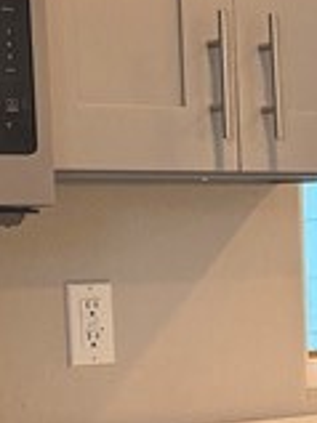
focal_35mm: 155
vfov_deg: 12.6
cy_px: 428
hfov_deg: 9.3
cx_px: 448
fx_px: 1895
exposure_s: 1/120
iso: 200
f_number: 1.78
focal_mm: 6.76
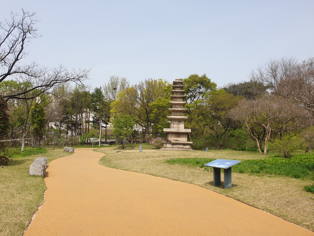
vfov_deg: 53.1
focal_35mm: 26
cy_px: 118
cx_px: 157
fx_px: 236
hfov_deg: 67.3
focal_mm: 4.3
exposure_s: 1/1344
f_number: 2.4
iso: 50
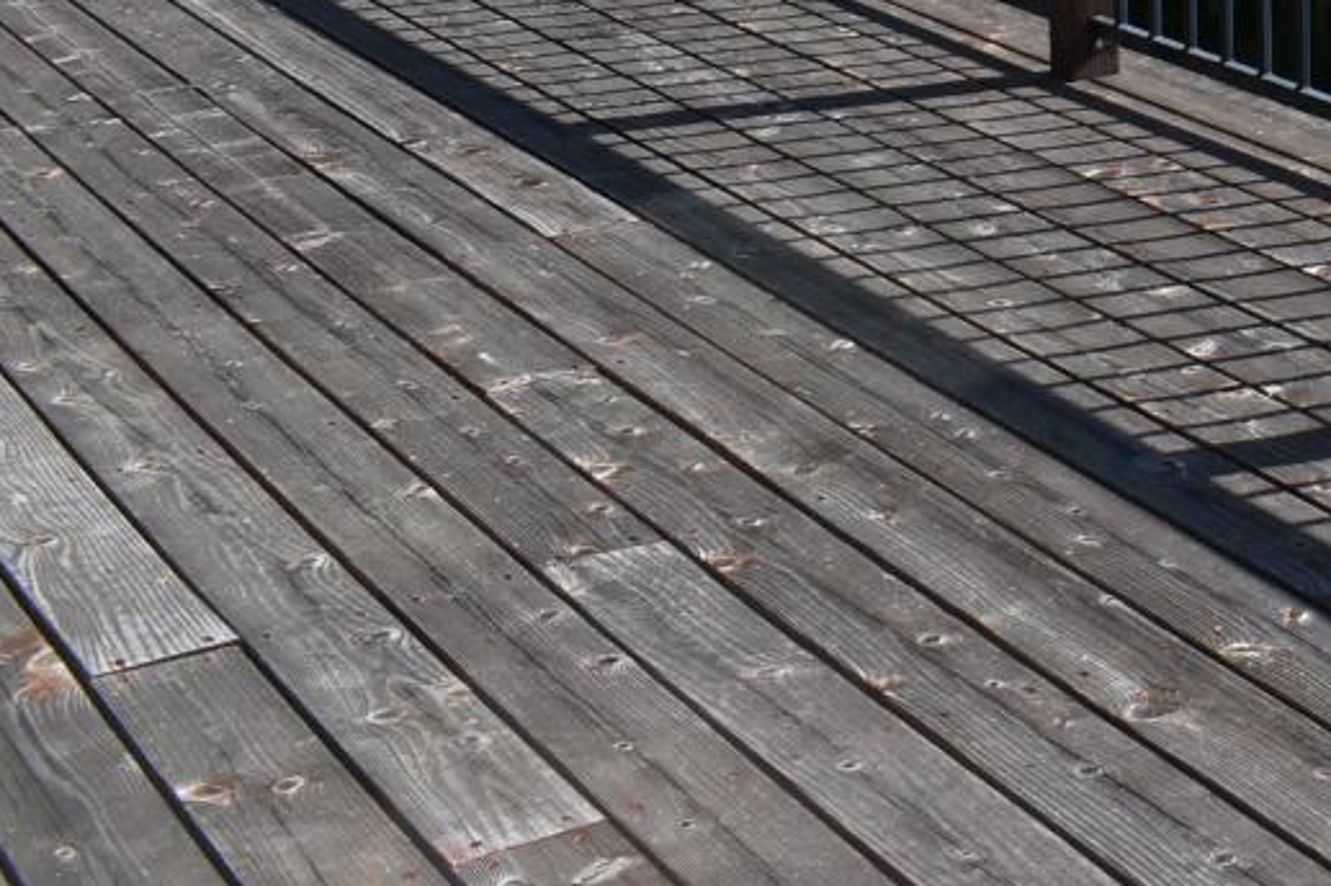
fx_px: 3379
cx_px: 1843
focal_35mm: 91
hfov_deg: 20.0
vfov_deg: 14.3
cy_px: -288
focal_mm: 21
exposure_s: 1/200
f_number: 10
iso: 100
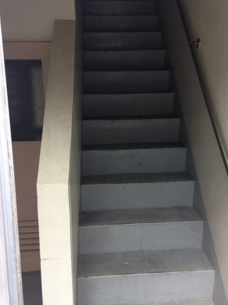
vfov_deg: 44.8
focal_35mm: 42
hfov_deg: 34.3
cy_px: 154
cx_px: 131
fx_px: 369
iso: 50
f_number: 2.4
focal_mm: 4.12
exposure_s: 1/20
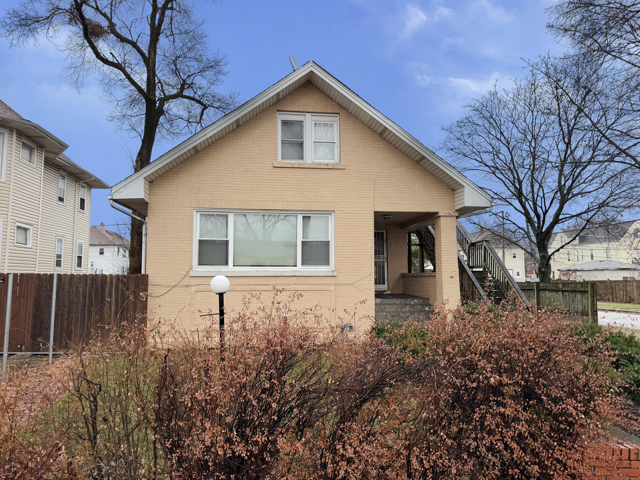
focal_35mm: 24
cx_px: 320
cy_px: 240
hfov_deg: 71.6
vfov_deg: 56.8
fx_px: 444
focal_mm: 6.76
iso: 80
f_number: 1.78
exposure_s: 1/1122
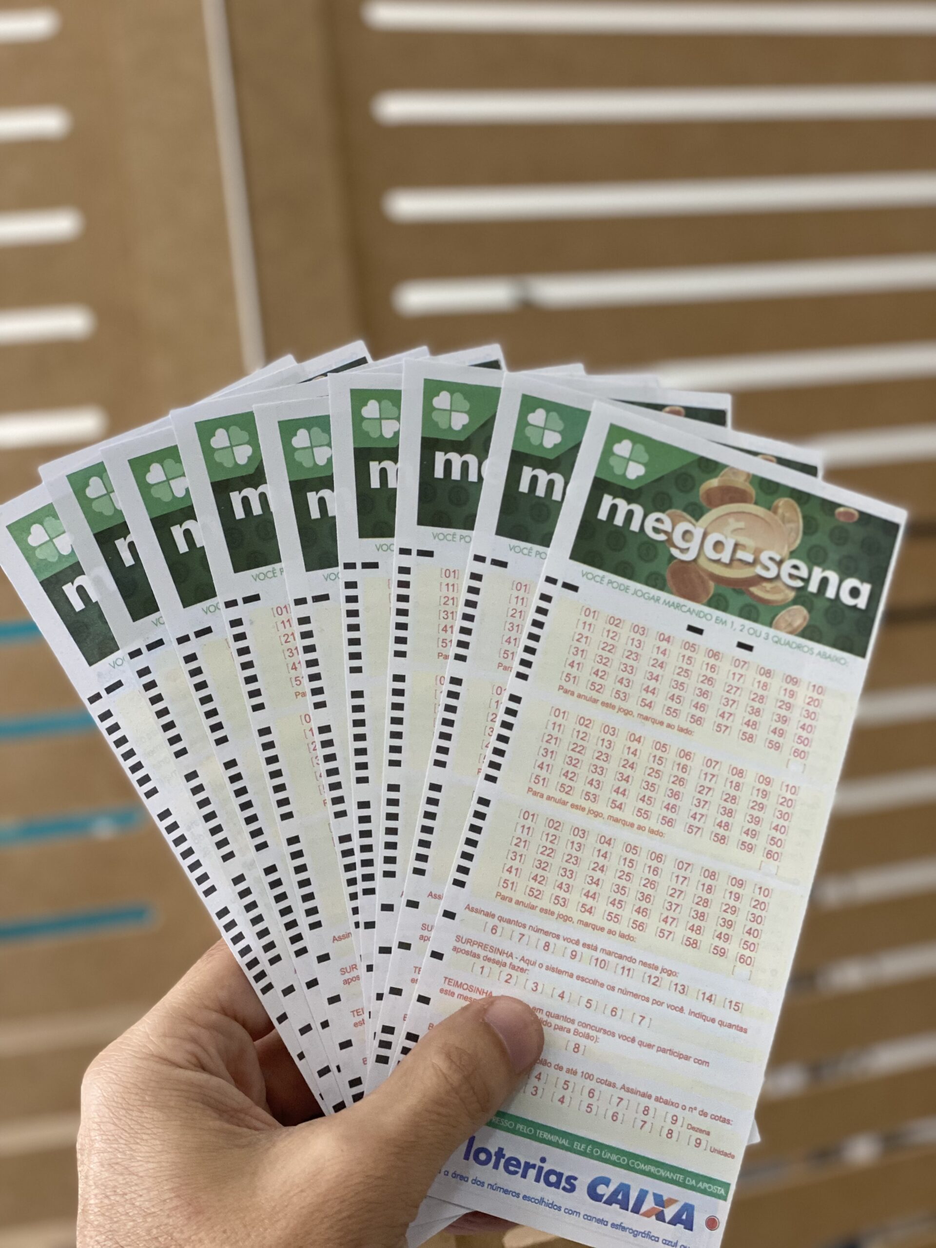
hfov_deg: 28.0
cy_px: 624
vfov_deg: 36.8
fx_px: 1875
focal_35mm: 52
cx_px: 468
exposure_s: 1/120
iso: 200
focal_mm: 6
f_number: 2
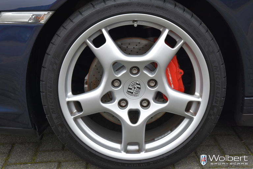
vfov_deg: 19.8
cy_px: 84
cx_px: 126
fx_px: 485
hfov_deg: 29.2
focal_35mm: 69
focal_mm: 46
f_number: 5.6
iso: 800
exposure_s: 1/125
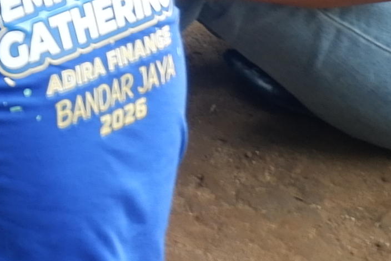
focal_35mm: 167
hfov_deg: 10.4
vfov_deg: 7.8
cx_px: -591
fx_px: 1813
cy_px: -314
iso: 200
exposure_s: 1/150
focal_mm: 16
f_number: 4
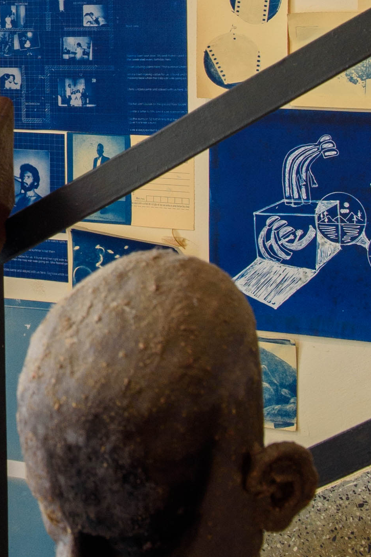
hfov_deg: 9.7
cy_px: -17
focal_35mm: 136
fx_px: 2102
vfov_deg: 14.8
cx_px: -253
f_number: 9
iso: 400
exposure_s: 1/6
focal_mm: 32
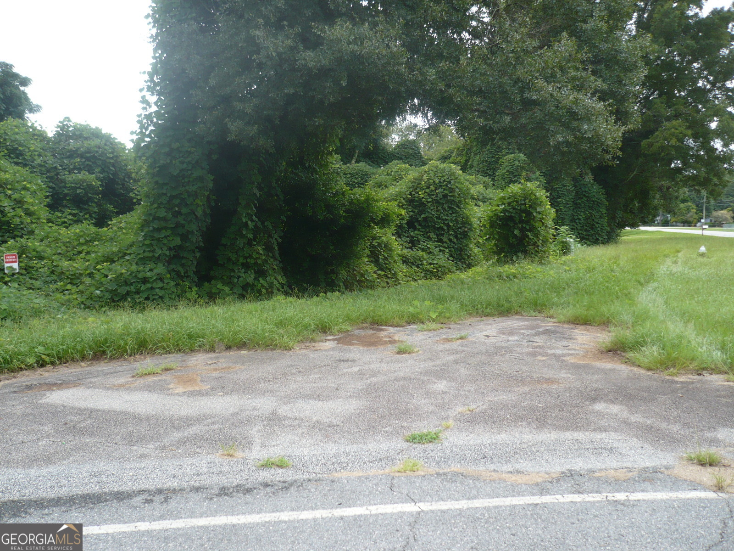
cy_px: 276
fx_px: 742
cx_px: 367
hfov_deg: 52.6
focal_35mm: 35
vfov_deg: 40.7
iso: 100
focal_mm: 5.8
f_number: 2.8
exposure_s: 1/320
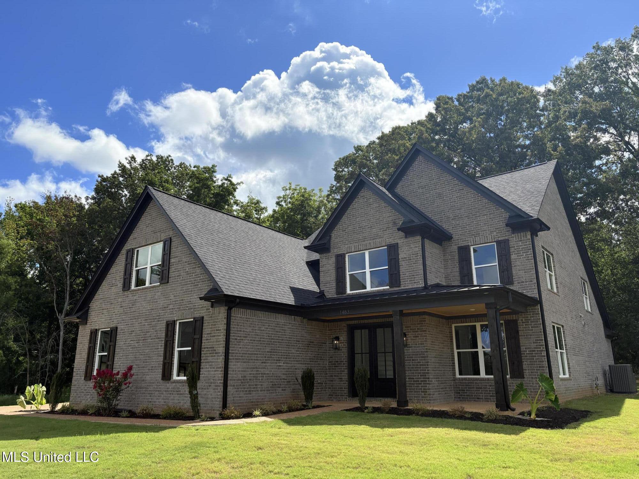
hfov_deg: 67.3
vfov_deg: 53.1
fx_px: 480
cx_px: 320
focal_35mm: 26
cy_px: 240
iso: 64
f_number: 1.6
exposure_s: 1/6329
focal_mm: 5.96
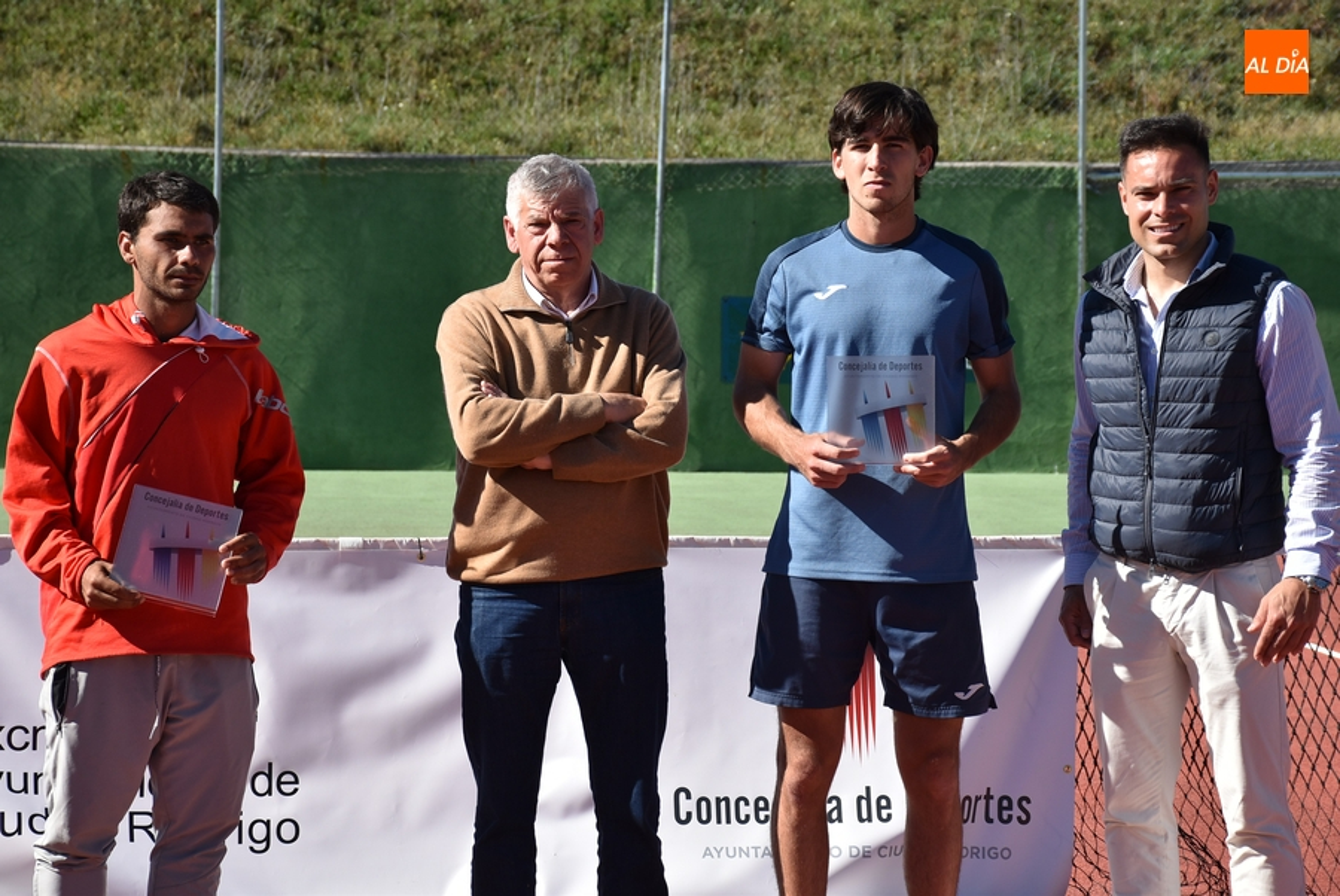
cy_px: 448
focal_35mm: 105
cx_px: 670
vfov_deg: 13.1
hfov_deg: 19.4
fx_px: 3912
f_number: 6.3
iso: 200
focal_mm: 70
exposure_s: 1/640
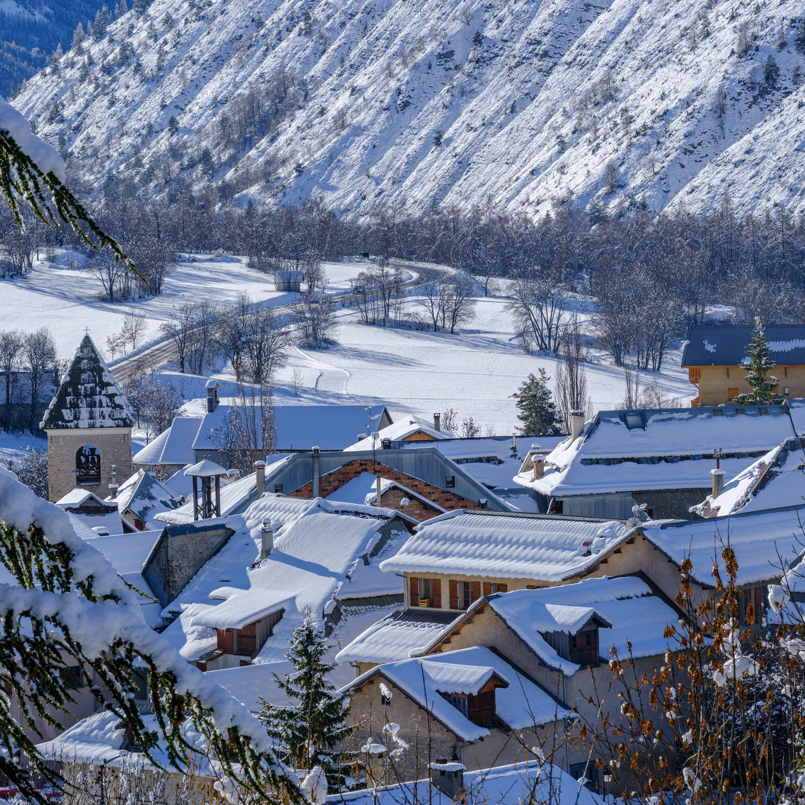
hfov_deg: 9.5
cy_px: 435
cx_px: 412
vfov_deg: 9.5
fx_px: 4841
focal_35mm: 184
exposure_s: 1/200
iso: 320
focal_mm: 167.5
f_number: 16
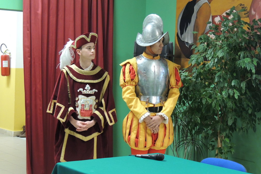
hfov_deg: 25.7
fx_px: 573
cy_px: 76
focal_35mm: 79
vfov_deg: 17.3
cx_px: 132
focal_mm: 13.3
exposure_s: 1/10
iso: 800
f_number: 3.9
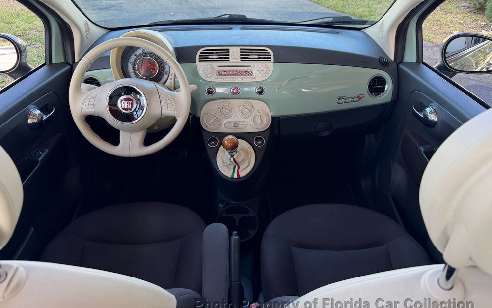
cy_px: 132
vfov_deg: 47.4
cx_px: 248
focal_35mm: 26
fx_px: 349
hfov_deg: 70.4
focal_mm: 6.76
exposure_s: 1/121
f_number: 1.78
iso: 50
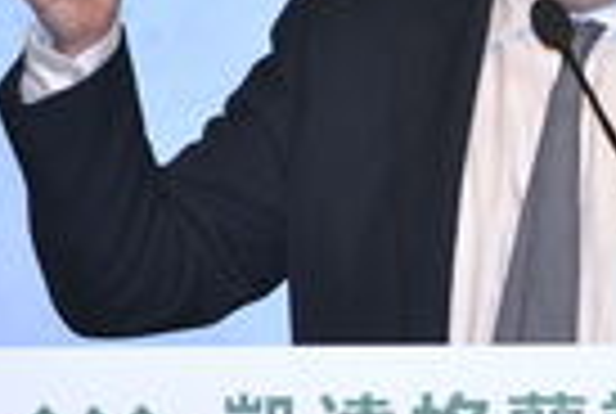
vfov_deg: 1.2
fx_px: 19961
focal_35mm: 1164
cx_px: 719
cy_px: 115
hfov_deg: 1.8
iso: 4000
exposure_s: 1/250
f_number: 5.6
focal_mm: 400
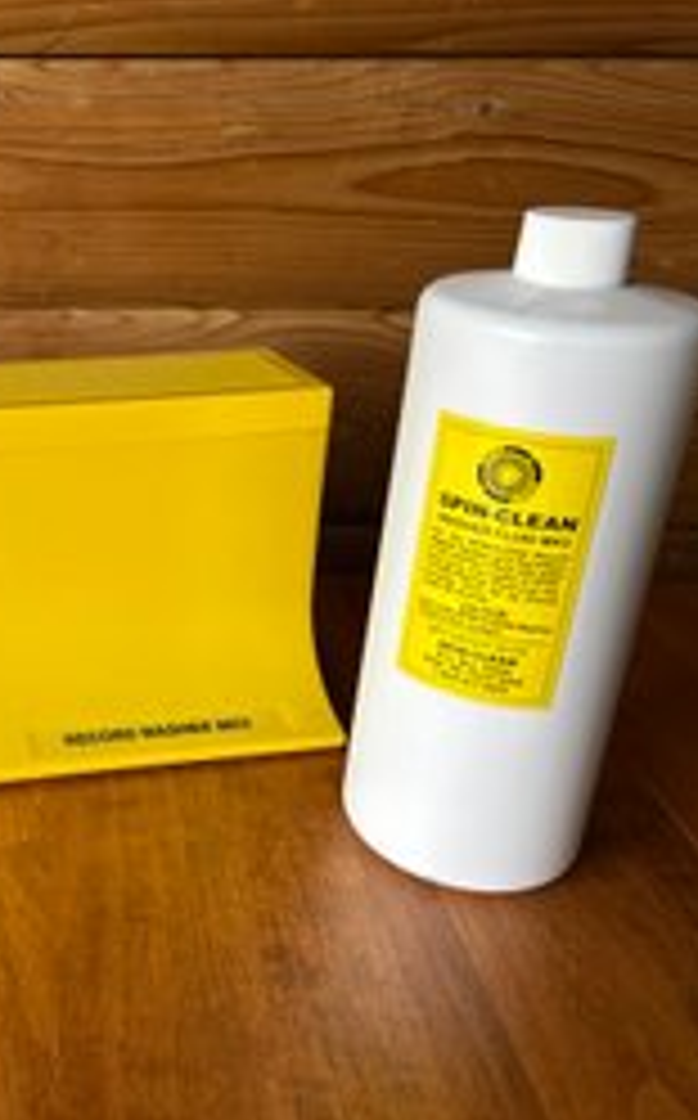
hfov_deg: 30.8
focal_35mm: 38
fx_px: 1160
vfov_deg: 51.6
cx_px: -16
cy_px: 556
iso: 40
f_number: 1.5
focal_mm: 5.7
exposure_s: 1/121
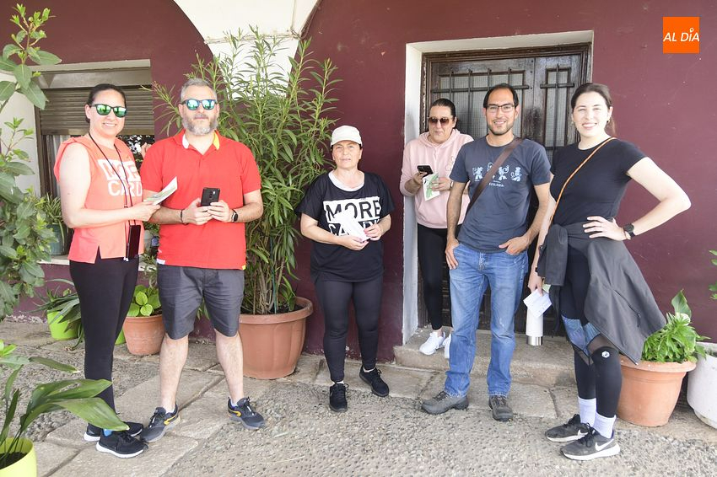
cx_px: 358
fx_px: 597
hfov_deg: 61.9
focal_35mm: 30
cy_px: 238
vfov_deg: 43.6
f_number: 5
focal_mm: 20
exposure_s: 1/60
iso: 320
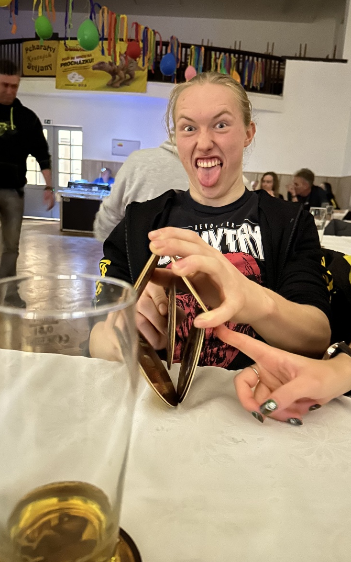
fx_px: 398
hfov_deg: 47.5
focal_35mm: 26
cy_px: 276
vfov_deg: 70.4
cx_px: 197
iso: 2500
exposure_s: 1/14
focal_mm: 6.86
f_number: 1.78
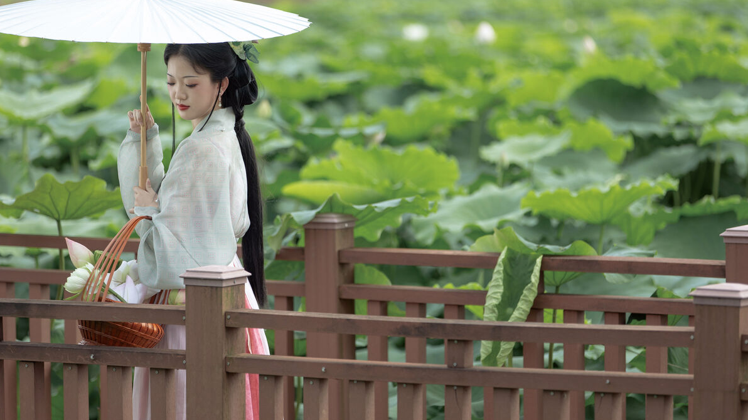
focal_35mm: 174
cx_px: 372
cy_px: 197
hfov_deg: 12.4
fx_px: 3450
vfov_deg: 7.0
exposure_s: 1/800
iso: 100
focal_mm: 165
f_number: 2.8
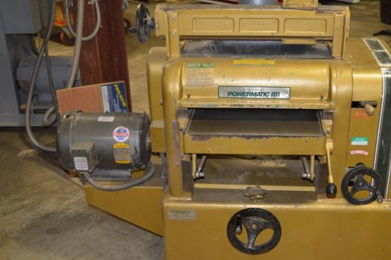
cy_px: 139
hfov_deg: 41.4
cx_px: 260
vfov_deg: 28.6
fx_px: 510
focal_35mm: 47
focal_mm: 22
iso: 400
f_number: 4
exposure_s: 1/80
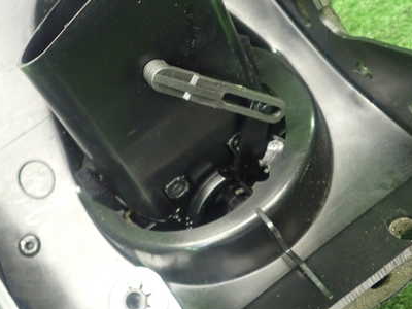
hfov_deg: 41.9
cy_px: 108
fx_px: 536
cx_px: 172
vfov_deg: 32.0
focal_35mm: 45
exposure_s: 1/30
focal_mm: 5.4
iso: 640
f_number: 2.3
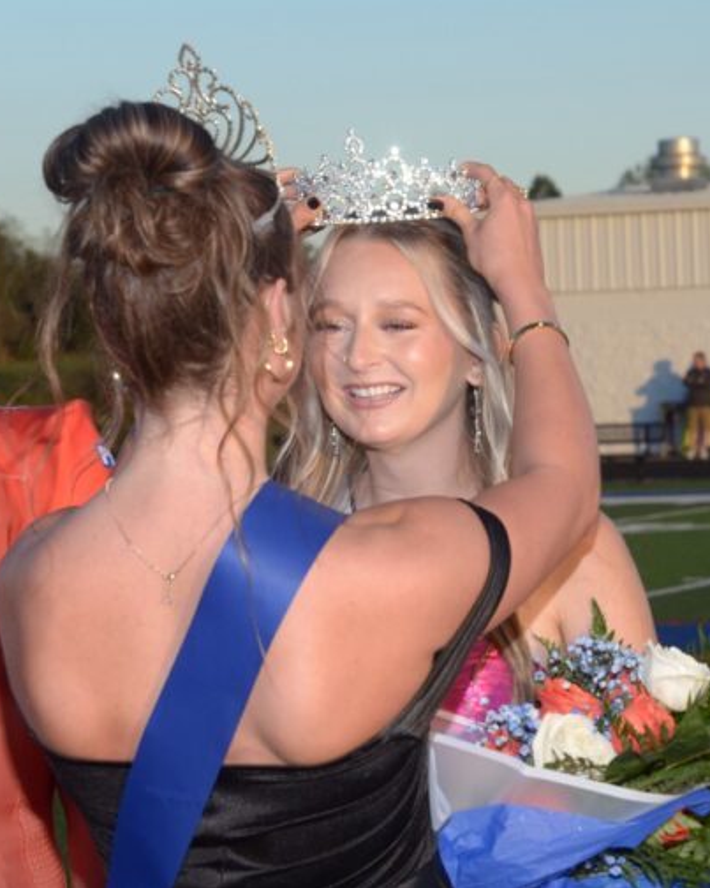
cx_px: 400
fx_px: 3941
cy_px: 443
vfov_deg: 12.9
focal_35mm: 150
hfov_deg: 10.3
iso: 200
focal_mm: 70
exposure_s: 1/200
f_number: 8
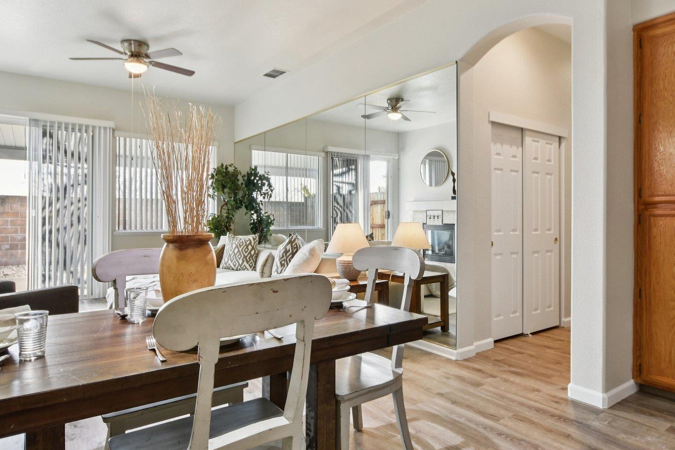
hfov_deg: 78.5
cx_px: 353
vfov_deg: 57.2
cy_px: 216
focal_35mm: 22
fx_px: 413
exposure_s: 1/4
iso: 100
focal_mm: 10
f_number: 8
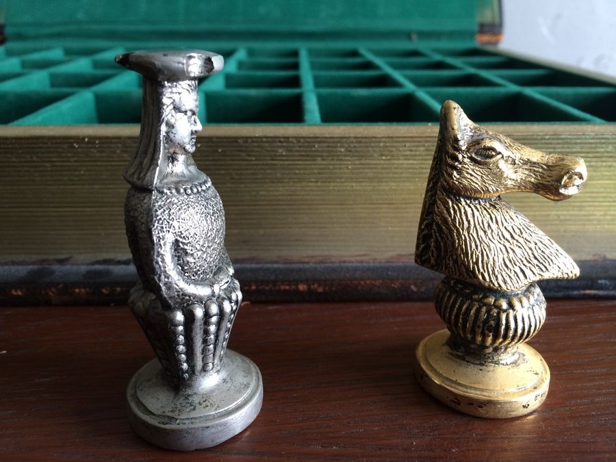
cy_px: 231
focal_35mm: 30
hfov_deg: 60.0
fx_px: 534
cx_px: 308
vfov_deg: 46.8
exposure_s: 1/30
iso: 80
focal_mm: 4.12
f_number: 2.2
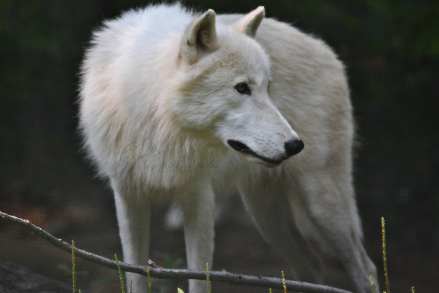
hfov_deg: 4.6
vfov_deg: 3.1
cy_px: 146
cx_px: 220
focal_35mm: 450
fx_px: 5488
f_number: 5.6
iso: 800
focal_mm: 300
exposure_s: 1/500
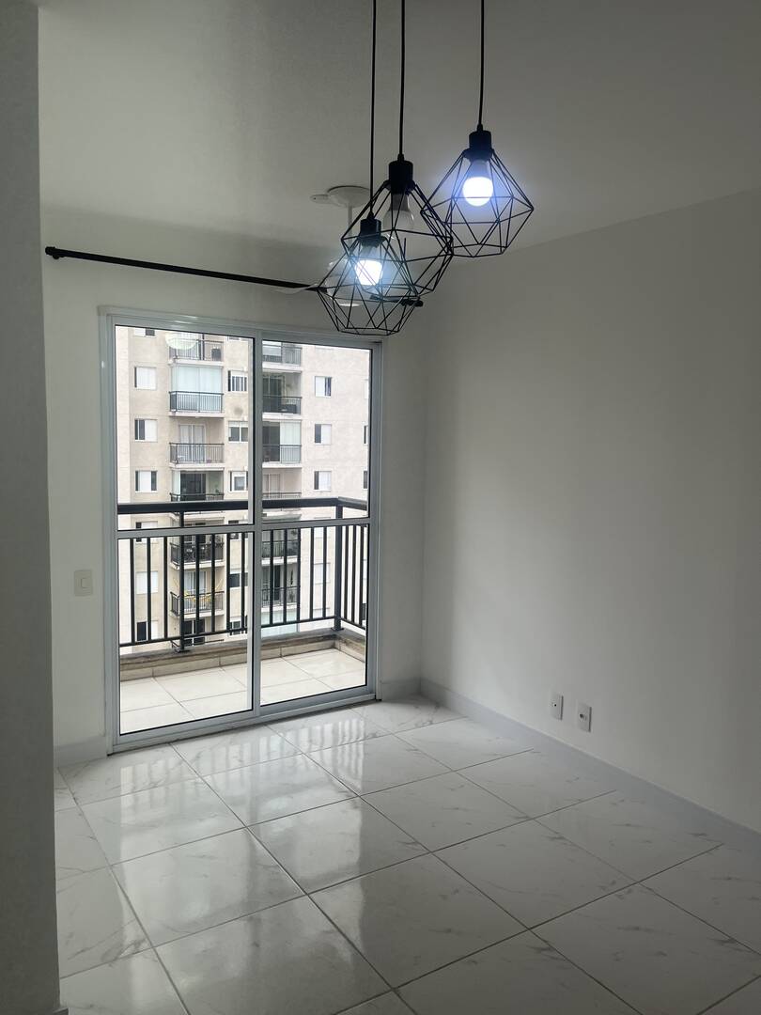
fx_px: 762
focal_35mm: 26
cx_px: 380
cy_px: 508
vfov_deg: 67.3
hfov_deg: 53.1
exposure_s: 1/524
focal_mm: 5.1
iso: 50
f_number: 1.6
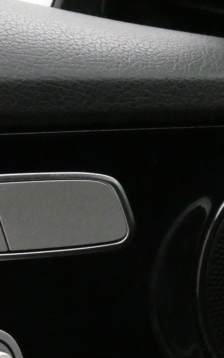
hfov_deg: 13.6
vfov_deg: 22.8
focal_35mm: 90
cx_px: -114
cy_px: 278
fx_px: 879
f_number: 3.3
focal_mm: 4.3
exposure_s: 1/60
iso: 1600
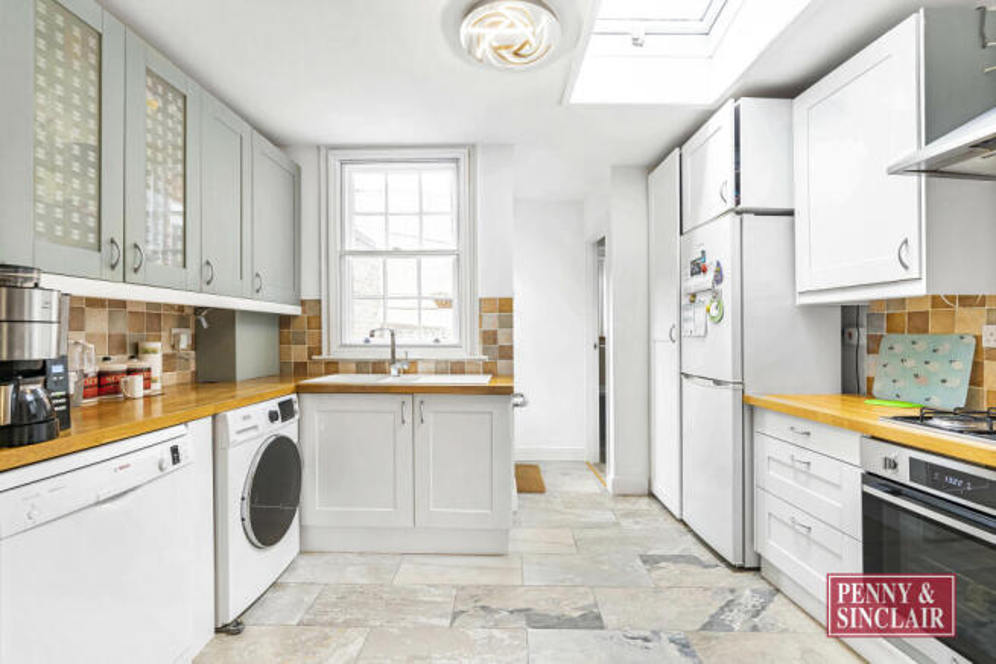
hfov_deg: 96.7
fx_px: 443
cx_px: 498
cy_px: 332
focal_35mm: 16
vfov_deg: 73.8
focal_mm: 16
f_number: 8
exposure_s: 1/60
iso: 1000
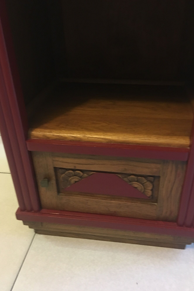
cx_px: 108
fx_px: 251
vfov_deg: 60.3
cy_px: 144
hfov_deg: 42.3
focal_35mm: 31
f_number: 2.2
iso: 400
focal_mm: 4.15
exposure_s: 1/17
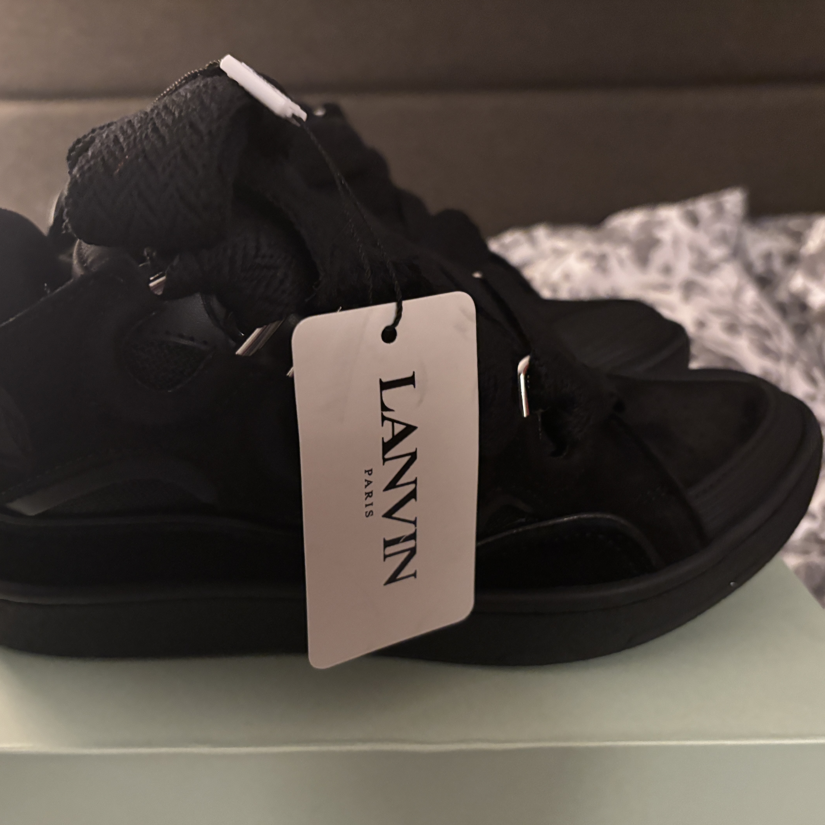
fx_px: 836
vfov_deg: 52.5
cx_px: 412
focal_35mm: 31
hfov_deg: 52.5
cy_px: 415
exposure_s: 1/30
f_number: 1.6
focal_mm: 5.96
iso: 640
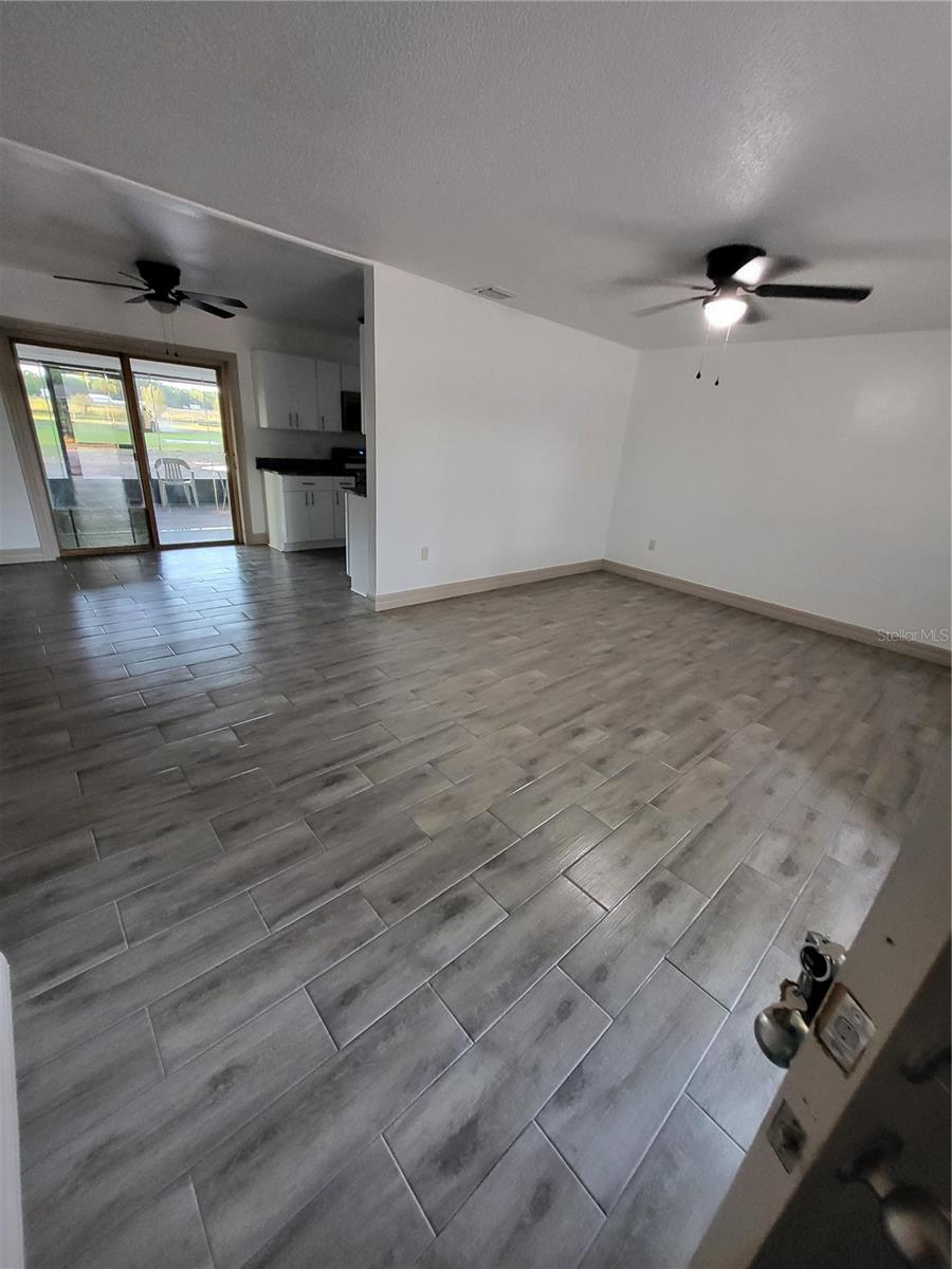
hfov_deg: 89.9
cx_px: 476
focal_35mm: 13
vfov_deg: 106.2
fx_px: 477
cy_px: 634
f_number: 2.2
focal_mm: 1.74
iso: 640
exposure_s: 1/33.3
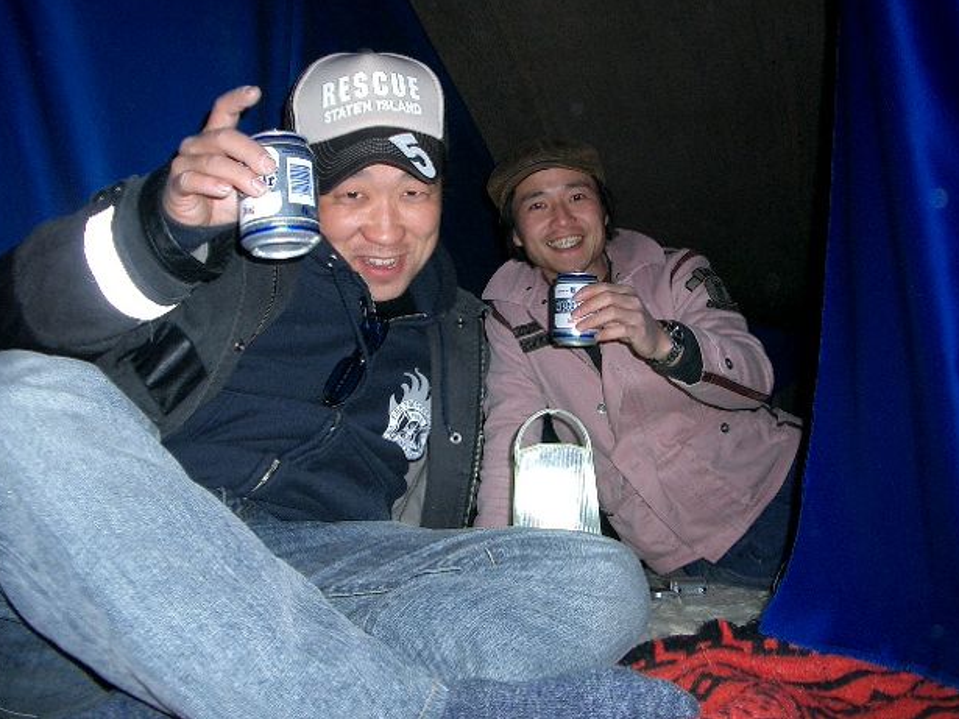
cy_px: 341
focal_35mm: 37
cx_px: 490
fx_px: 1025
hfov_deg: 50.1
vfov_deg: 38.6
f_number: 2.6
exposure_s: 1/40
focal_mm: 5.8
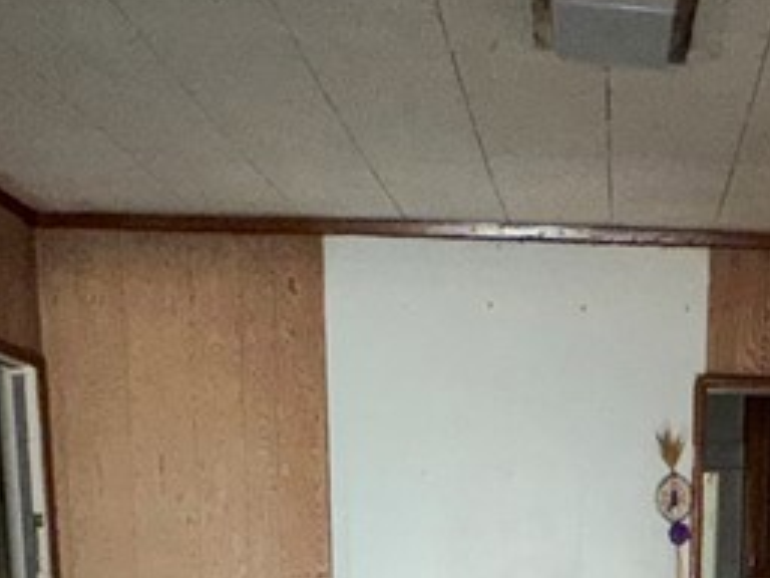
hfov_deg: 32.9
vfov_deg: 22.3
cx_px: 662
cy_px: 825
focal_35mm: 56
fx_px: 1246
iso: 200
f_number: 2.2
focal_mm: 2.22
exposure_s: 1/60
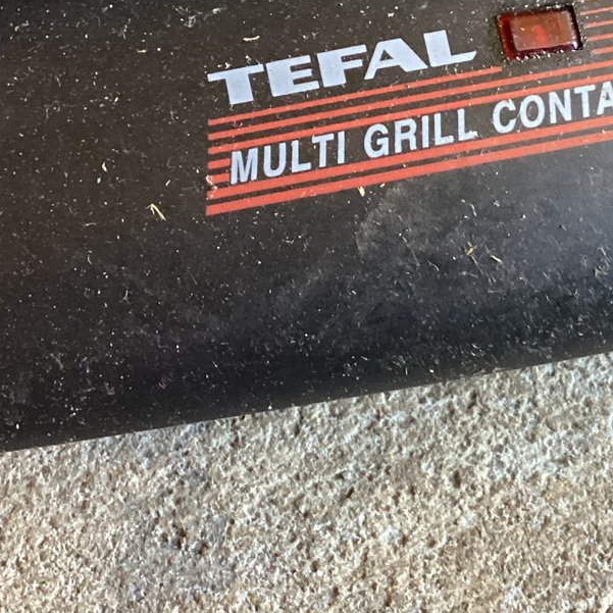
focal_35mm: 69
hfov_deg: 24.8
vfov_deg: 24.7
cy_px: 140
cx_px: 437
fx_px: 1382
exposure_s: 1/40
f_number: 2.4
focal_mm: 3.3
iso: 320
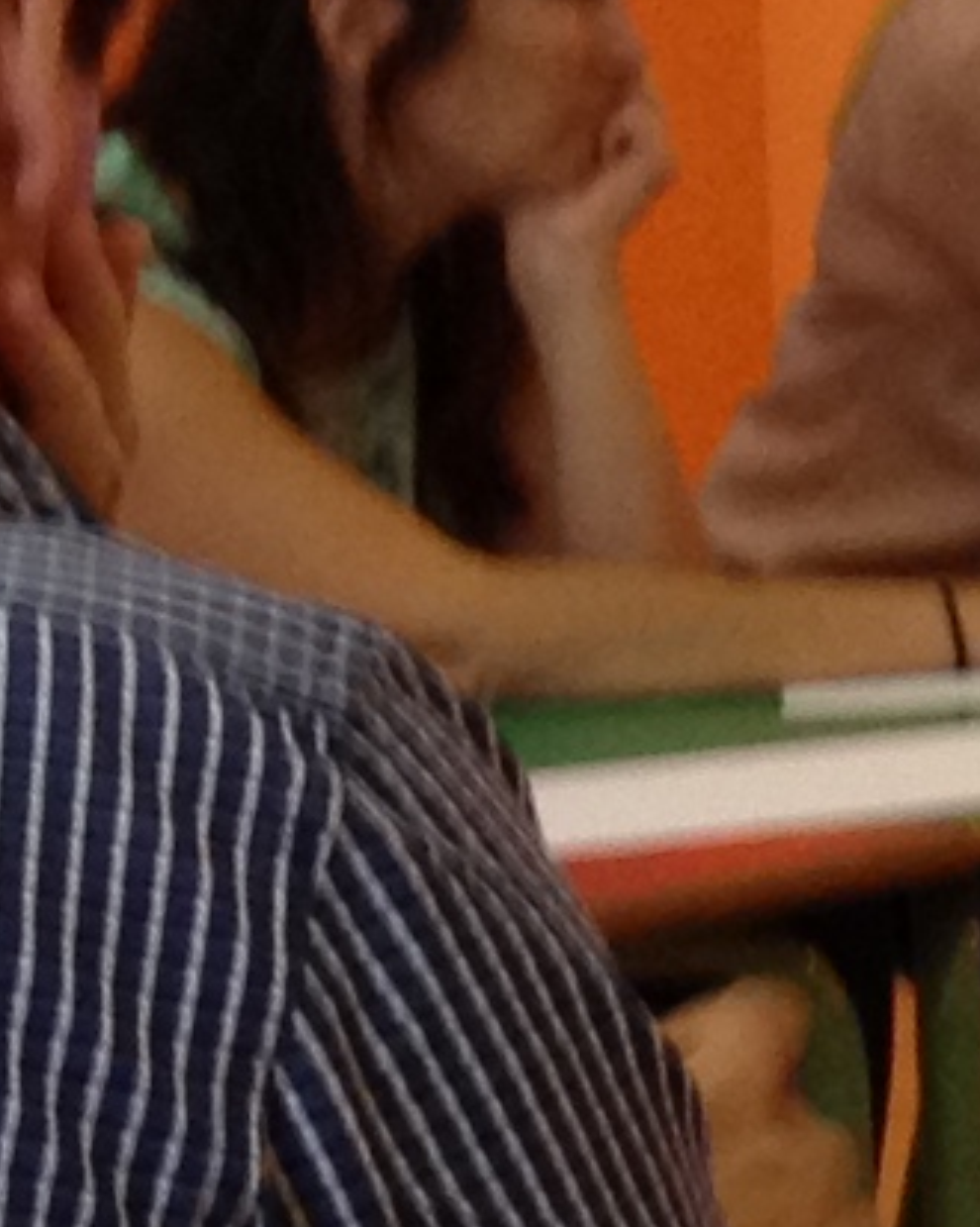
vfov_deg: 7.1
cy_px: 30
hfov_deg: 5.3
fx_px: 9796
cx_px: 3279
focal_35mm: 270
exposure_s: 1/20
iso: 100
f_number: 2.4
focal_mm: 4.28
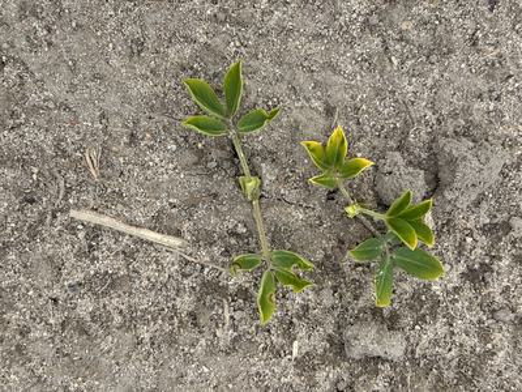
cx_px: 261
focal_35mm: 52
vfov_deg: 28.0
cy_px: 196
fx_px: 784
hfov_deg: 36.8
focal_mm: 5.96
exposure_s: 1/1592
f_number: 1.6
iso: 32
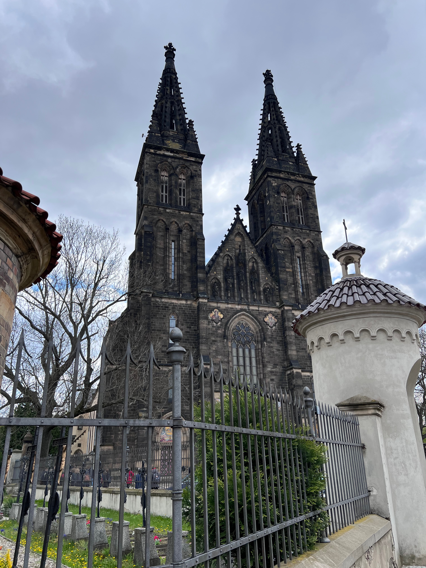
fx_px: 427
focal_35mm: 26
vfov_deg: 67.3
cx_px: 213
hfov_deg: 53.1
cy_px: 284
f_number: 1.5
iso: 50
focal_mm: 5.7
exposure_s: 1/3831
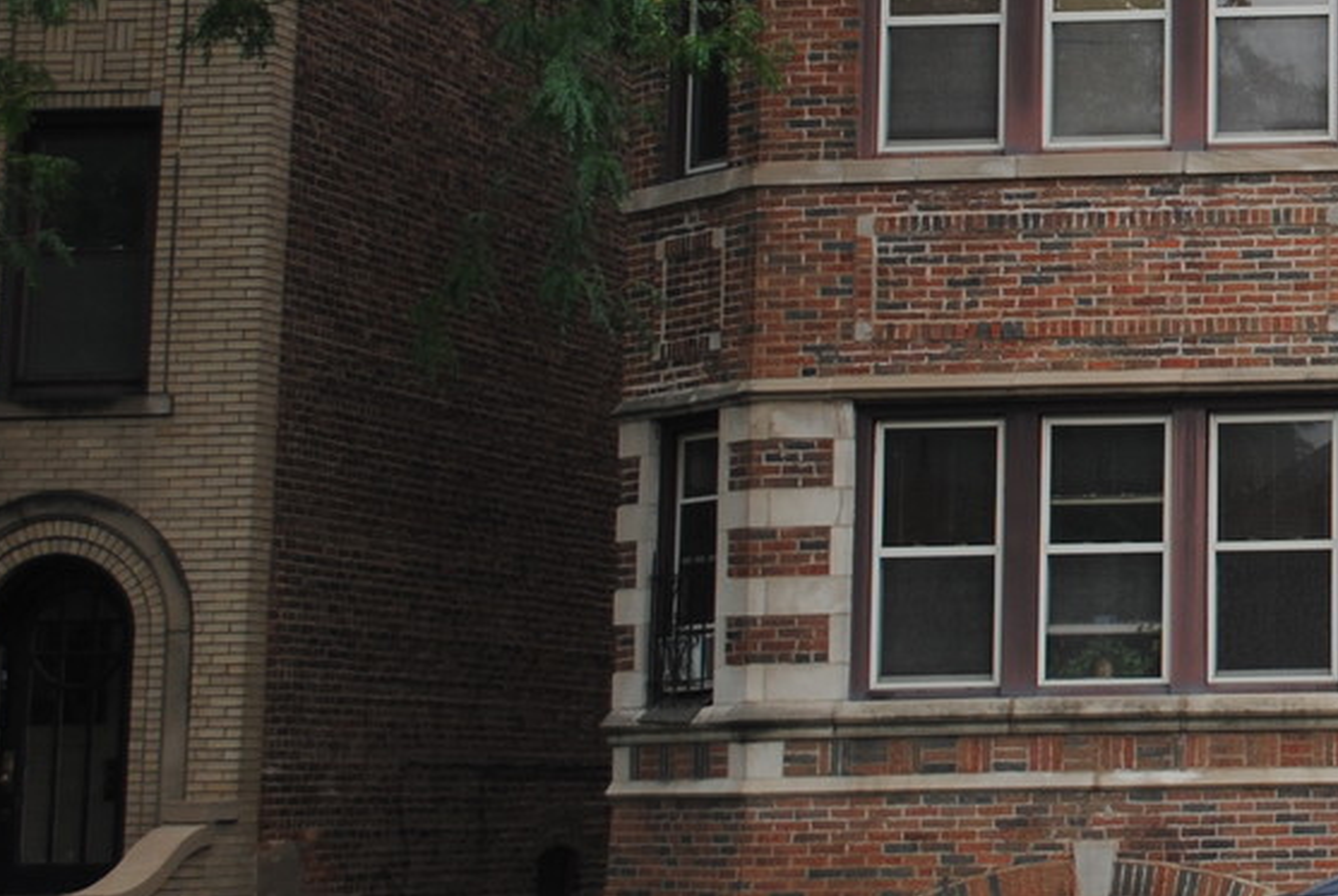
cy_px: -50
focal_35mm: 113
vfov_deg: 12.0
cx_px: 1868
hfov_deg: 16.8
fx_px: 4205
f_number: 5
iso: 100
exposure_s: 1/200
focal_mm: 26
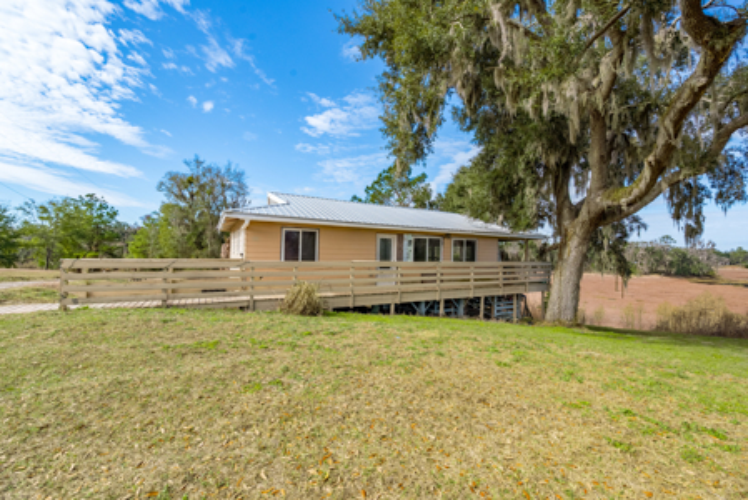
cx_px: 374
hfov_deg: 104.2
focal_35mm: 14
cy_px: 250
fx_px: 291
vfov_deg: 81.3
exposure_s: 1/5000
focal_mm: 14
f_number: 8
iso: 400
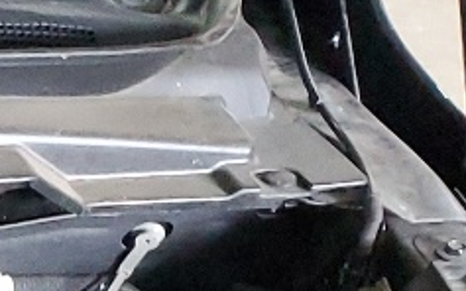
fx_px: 2362
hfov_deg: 9.0
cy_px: 814
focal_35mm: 186
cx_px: -973
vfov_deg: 6.5
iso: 273
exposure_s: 1/60.2
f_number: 1.5
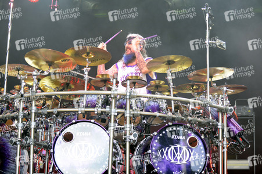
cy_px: 87
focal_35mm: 75
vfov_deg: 18.2
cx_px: 131
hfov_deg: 27.0
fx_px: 545
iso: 1000
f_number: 2.8
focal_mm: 75
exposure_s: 1/640
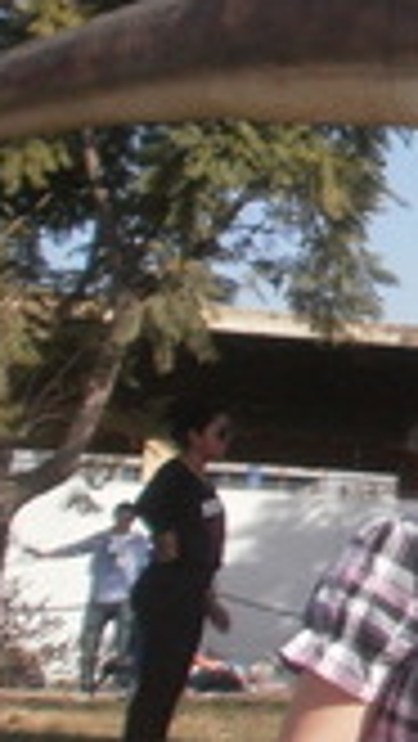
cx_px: 1191
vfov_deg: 19.3
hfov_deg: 9.2
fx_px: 2164
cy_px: 207
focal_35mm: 110
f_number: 7.8
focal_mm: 4.65
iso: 200
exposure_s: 1/320
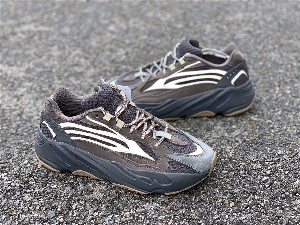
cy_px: 112
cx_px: 150
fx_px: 451
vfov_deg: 28.0
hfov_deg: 36.8
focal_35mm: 52
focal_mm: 6
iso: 25
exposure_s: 1/122
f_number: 2.4
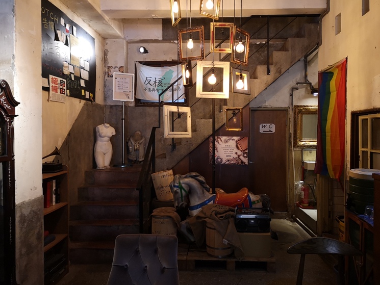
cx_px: 204
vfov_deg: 48.2
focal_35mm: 29
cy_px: 134
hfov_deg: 61.6
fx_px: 318
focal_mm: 3.95
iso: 500
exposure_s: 1/100
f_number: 1.8
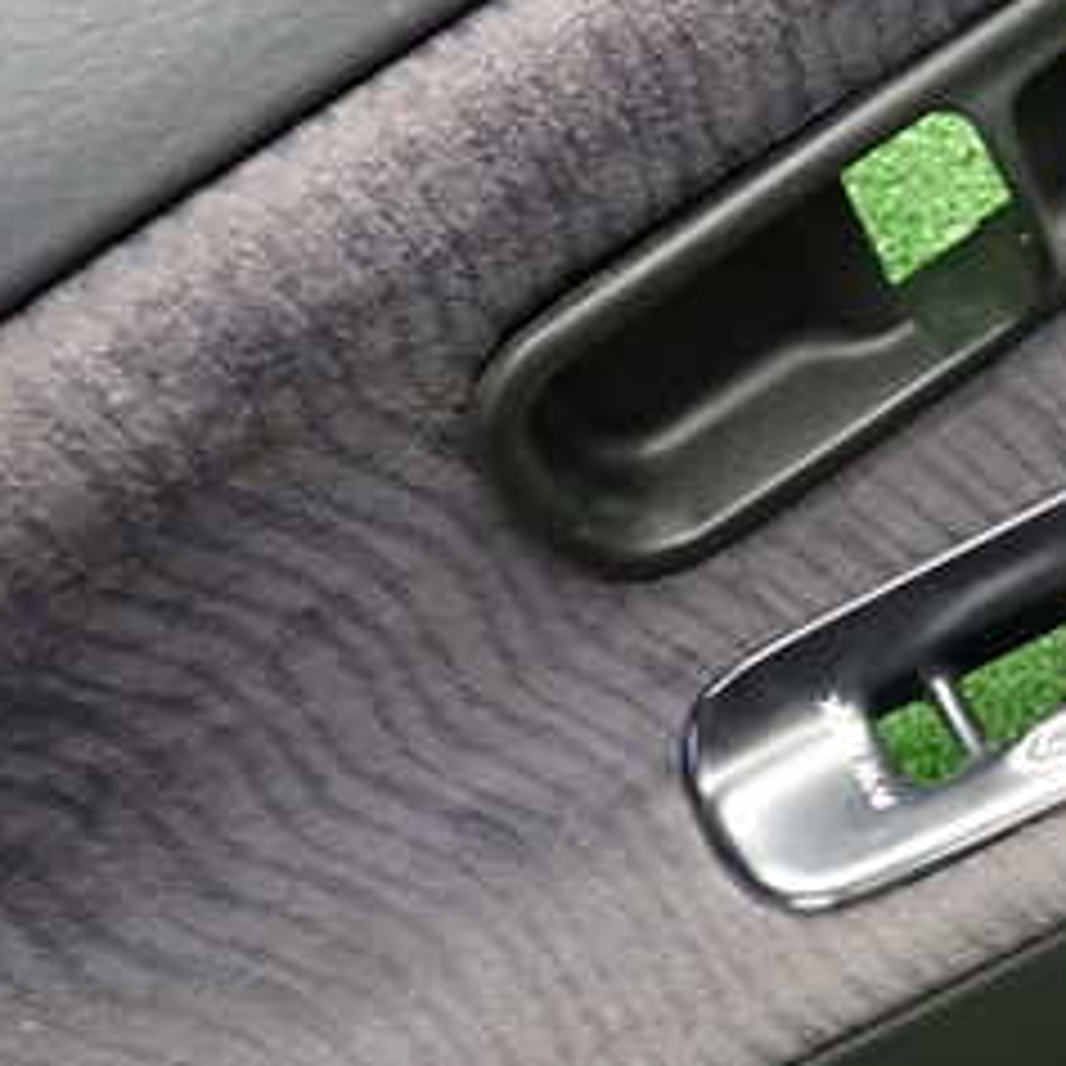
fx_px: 1951
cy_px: 598
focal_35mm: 56
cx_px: 1111
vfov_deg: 30.5
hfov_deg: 28.3
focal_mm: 4.5
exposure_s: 1/30
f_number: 2
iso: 400
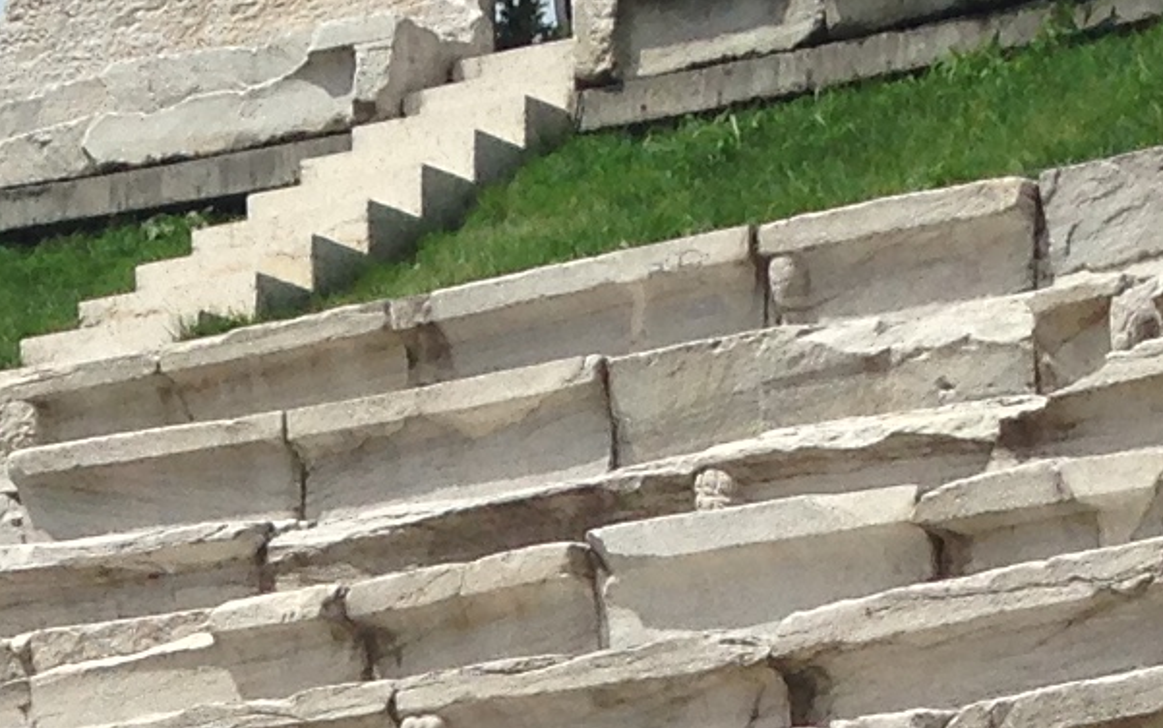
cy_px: 1611
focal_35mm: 190
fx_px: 6024
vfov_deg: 6.6
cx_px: -110
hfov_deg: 10.9
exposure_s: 1/2463
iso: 50
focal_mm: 4.12
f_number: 2.4
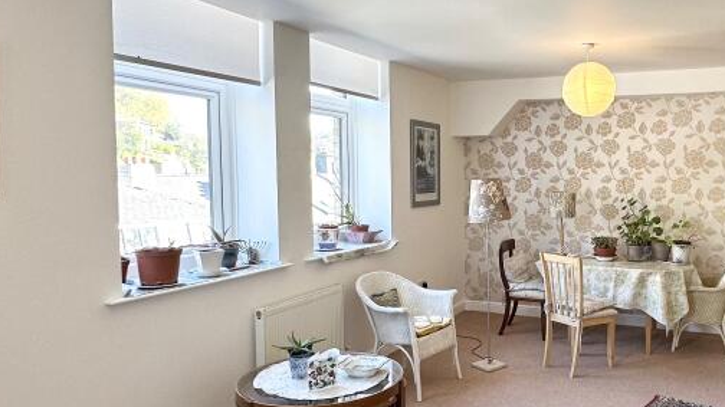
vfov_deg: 37.7
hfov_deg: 61.0
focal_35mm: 31
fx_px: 596
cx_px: 491
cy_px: 203
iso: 80
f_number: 2.2
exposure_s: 1/100
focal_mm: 2.22
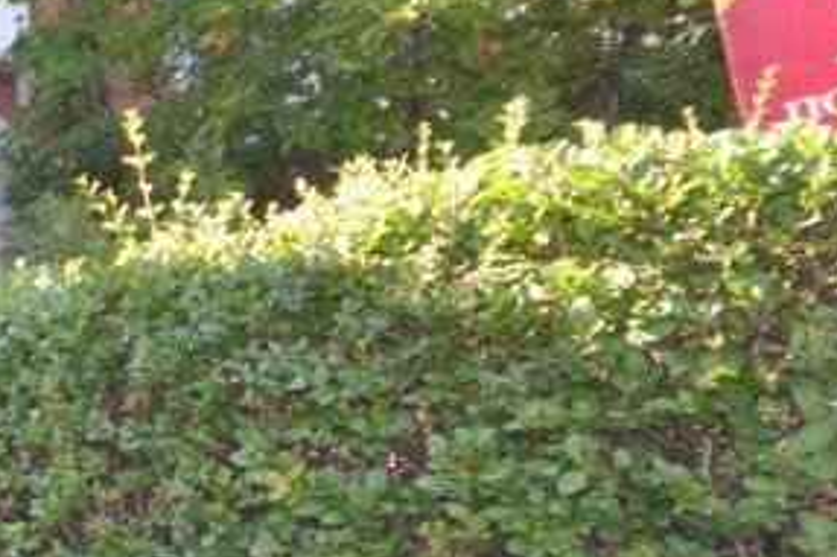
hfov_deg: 25.0
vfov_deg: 23.0
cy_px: 346
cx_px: -455
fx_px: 1366
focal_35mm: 59
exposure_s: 1/125
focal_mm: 11
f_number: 4.2
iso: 200
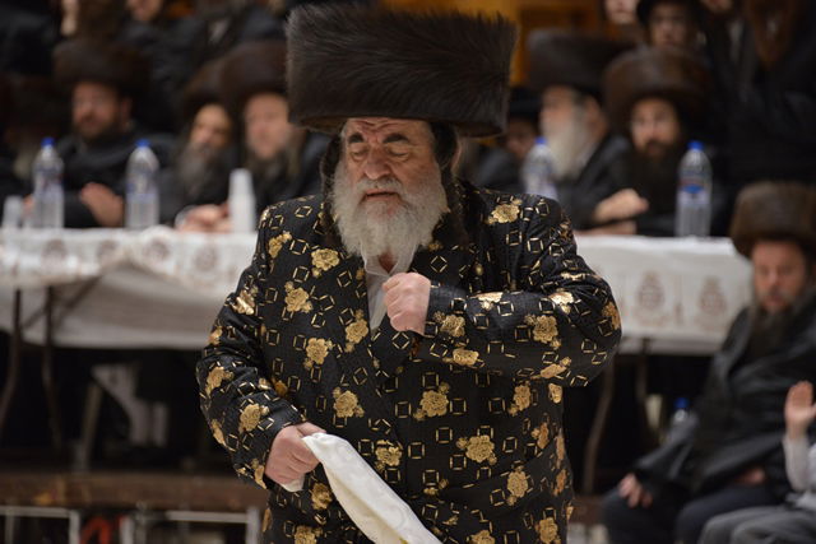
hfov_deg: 6.9
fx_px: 6801
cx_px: 408
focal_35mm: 300
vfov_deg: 4.6
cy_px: 272
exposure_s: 1/125
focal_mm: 300
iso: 2000
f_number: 6.7
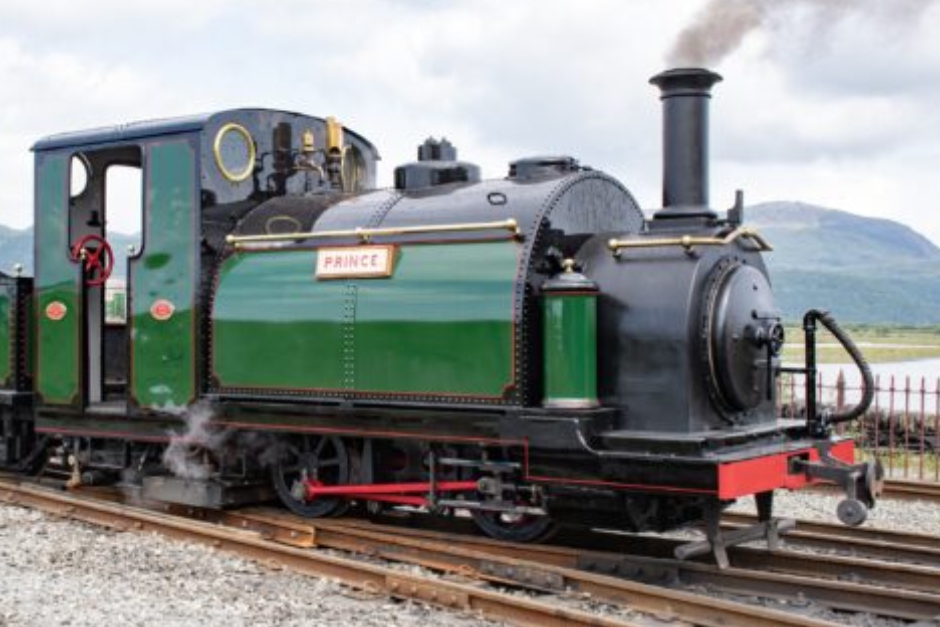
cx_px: 347
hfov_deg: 39.3
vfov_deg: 27.0
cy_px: 291
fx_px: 1305
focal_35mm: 50
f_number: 10
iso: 400
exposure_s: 1/320
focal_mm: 26
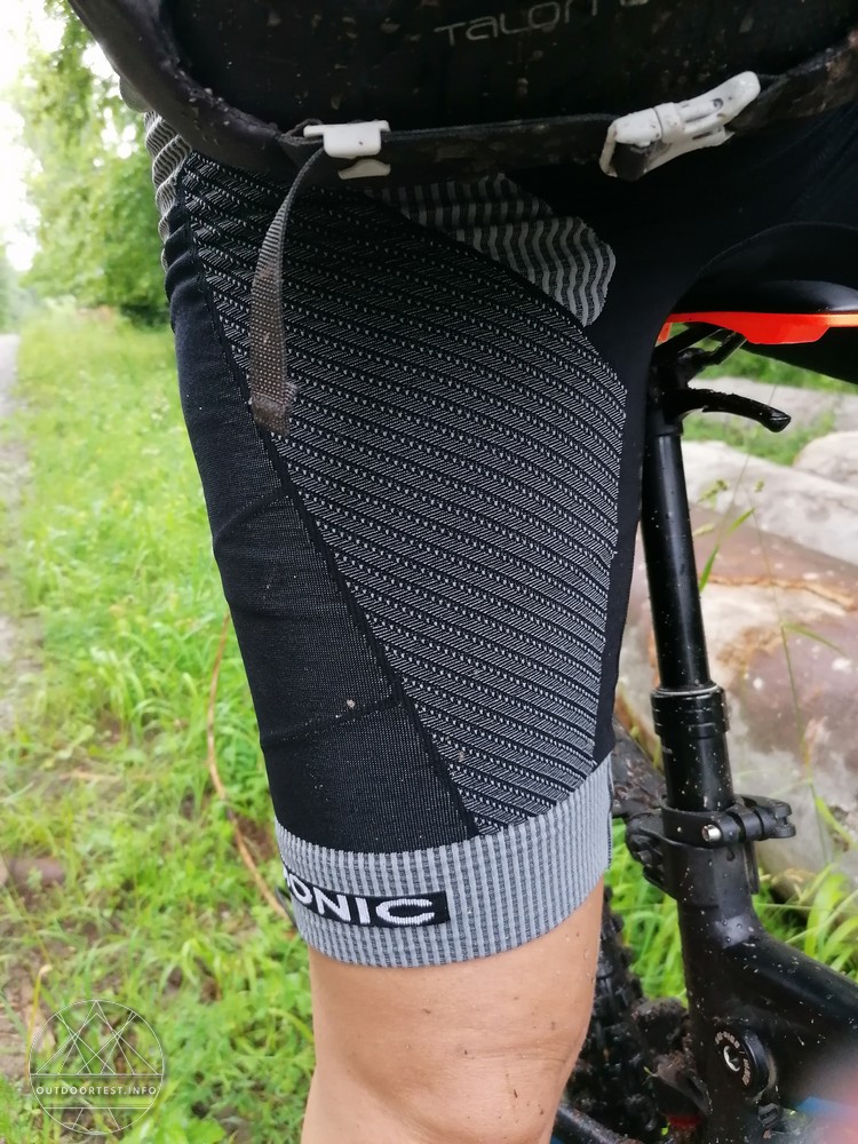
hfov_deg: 51.4
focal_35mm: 27
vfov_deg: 65.3
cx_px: 429
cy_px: 572
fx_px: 892
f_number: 1.8
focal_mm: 4.75
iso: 250
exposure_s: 1/100
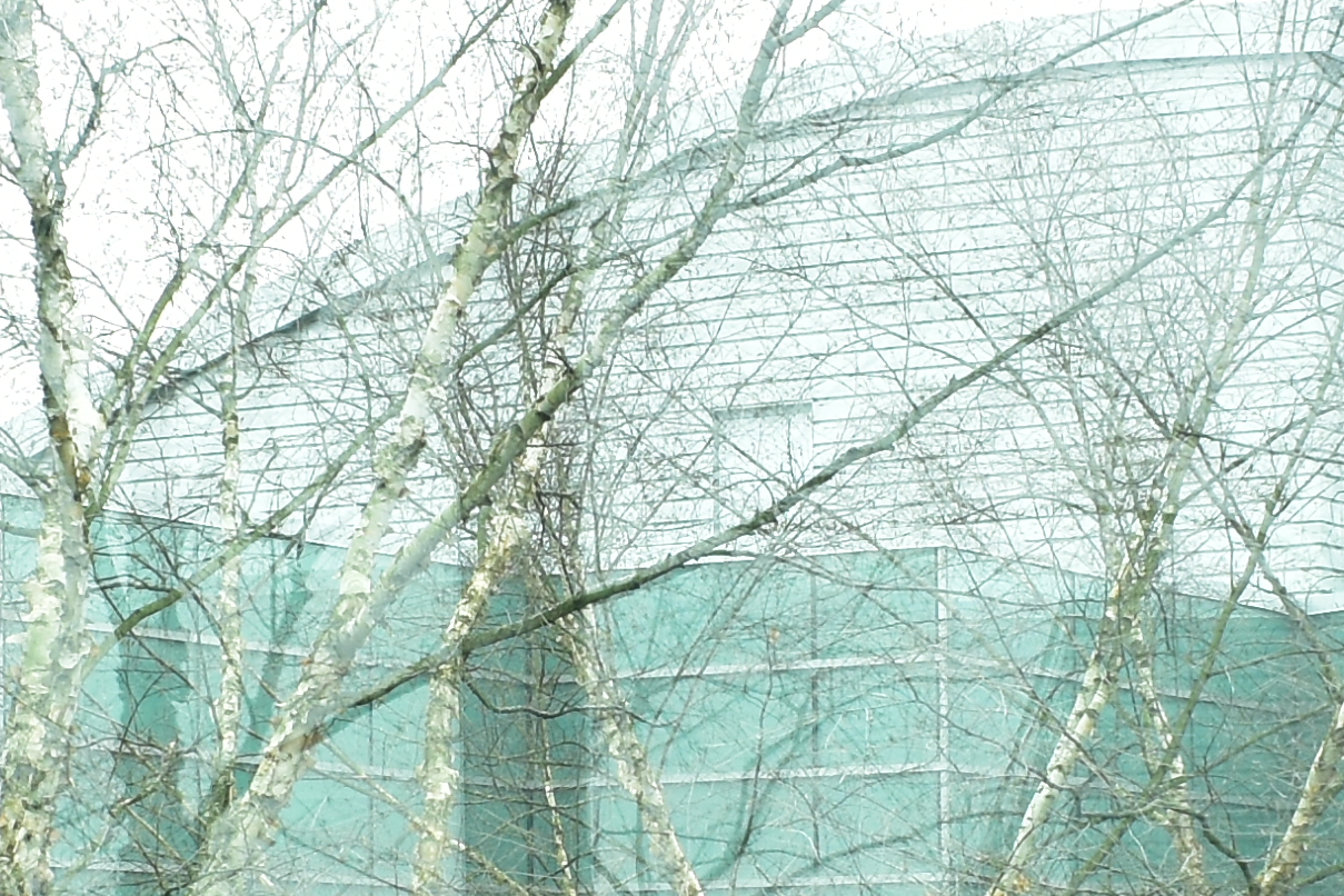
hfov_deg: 15.3
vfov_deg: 10.2
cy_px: 869
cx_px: 626
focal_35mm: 134
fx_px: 5002
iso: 400
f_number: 9
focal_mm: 18
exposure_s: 1/25
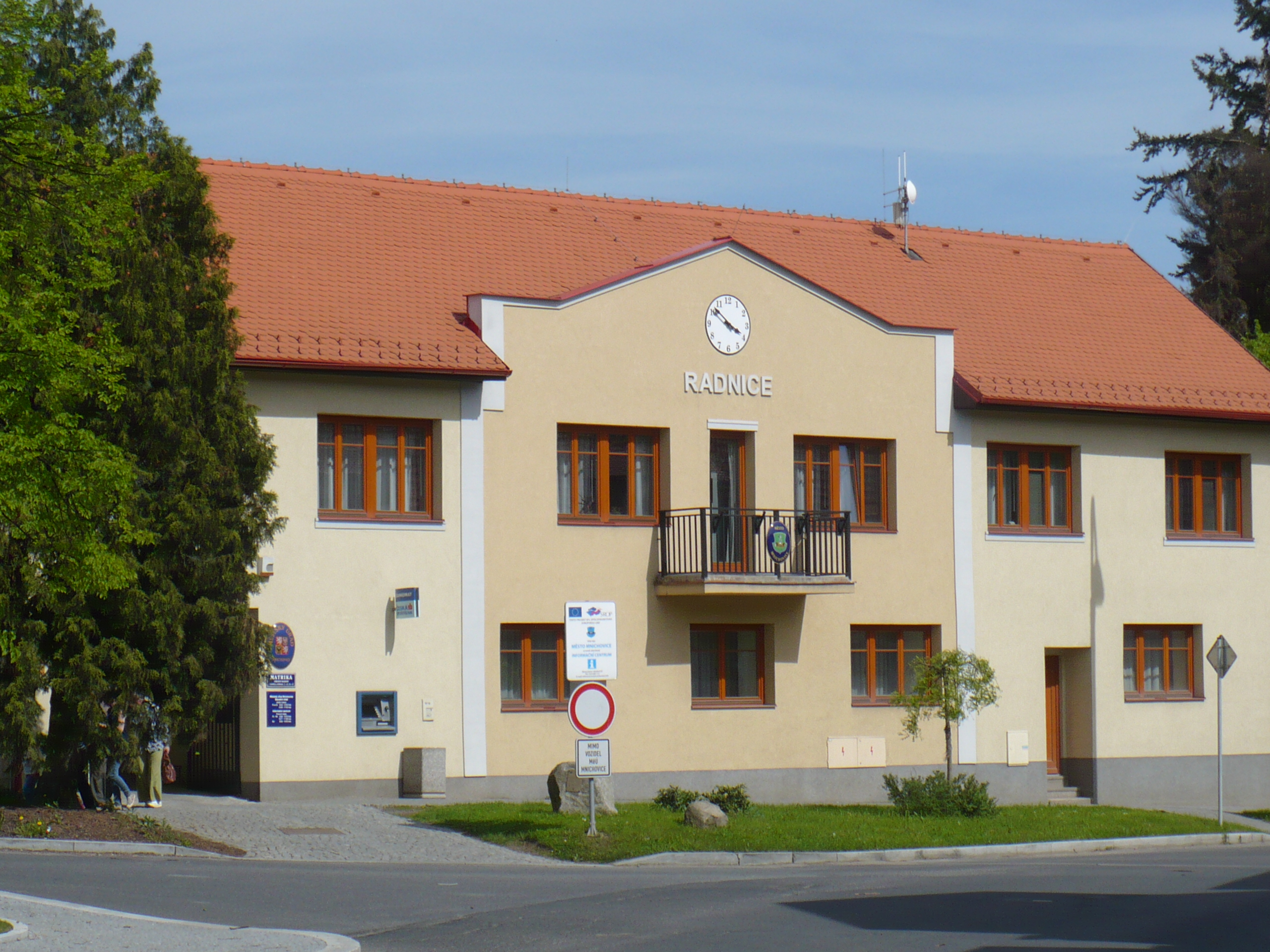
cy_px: 476
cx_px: 635
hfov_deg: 16.8
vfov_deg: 12.7
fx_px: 4293
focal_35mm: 117
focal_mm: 16.1
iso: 100
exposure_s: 1/250
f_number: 10
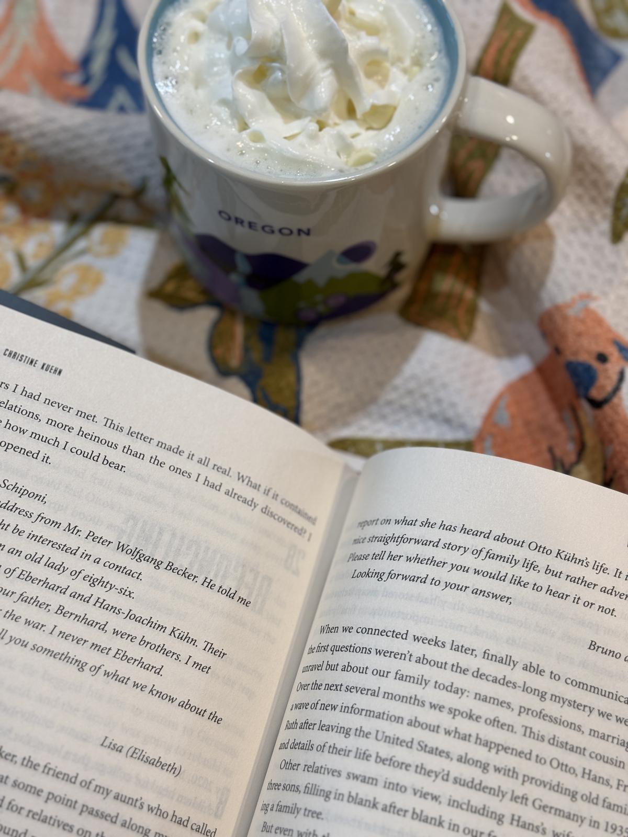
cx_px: 314
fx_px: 1161
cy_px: 418
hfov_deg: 30.3
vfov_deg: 39.7
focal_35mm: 48
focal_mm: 6.76
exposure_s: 1/60
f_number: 1.78
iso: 50
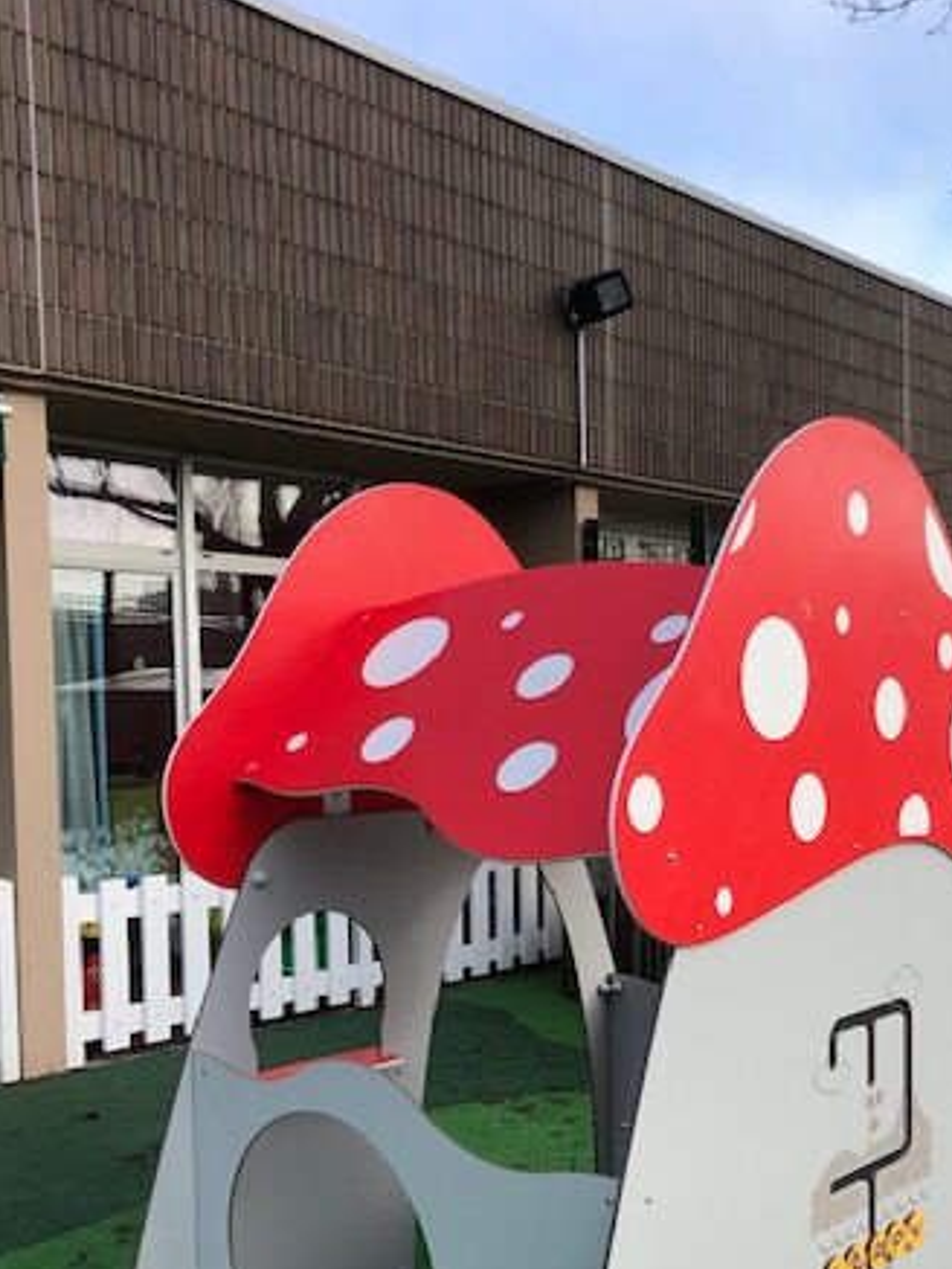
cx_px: 551
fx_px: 1503
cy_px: 825
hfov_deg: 35.1
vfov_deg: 45.2
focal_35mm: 41
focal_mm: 4
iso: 20
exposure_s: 1/552
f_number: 1.8
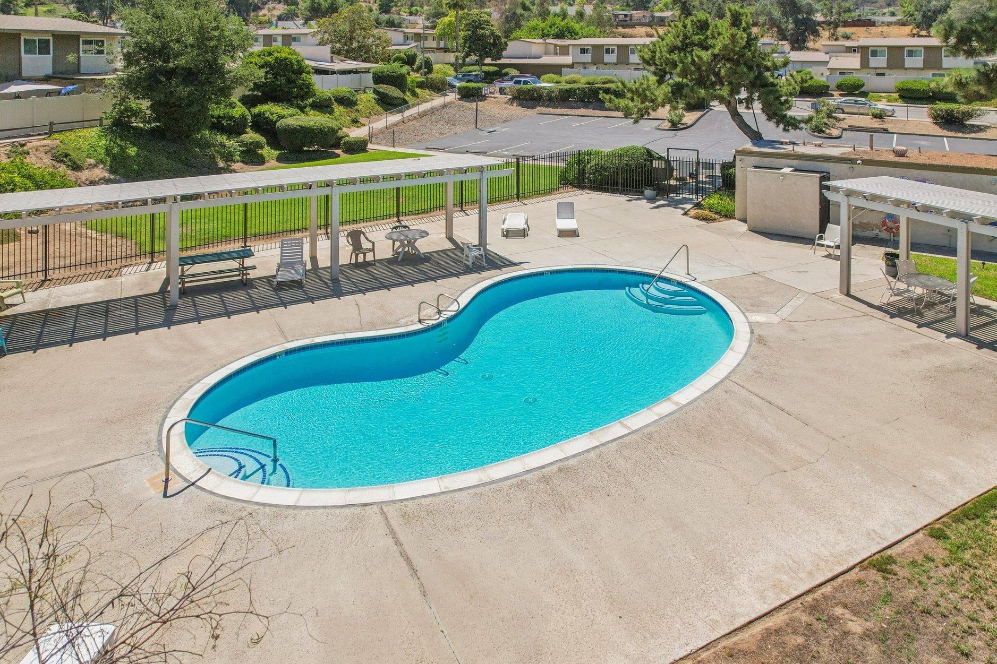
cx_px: 519
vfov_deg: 53.1
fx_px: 665
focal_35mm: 24
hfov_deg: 73.7
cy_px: 328
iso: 110
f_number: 2.8
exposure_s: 1/2500
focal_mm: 8.38
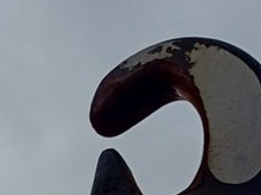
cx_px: 128
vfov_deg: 9.7
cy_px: 453
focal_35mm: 137
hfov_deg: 14.4
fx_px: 1032
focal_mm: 4.65
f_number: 1.8
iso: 50
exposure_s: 1/1658
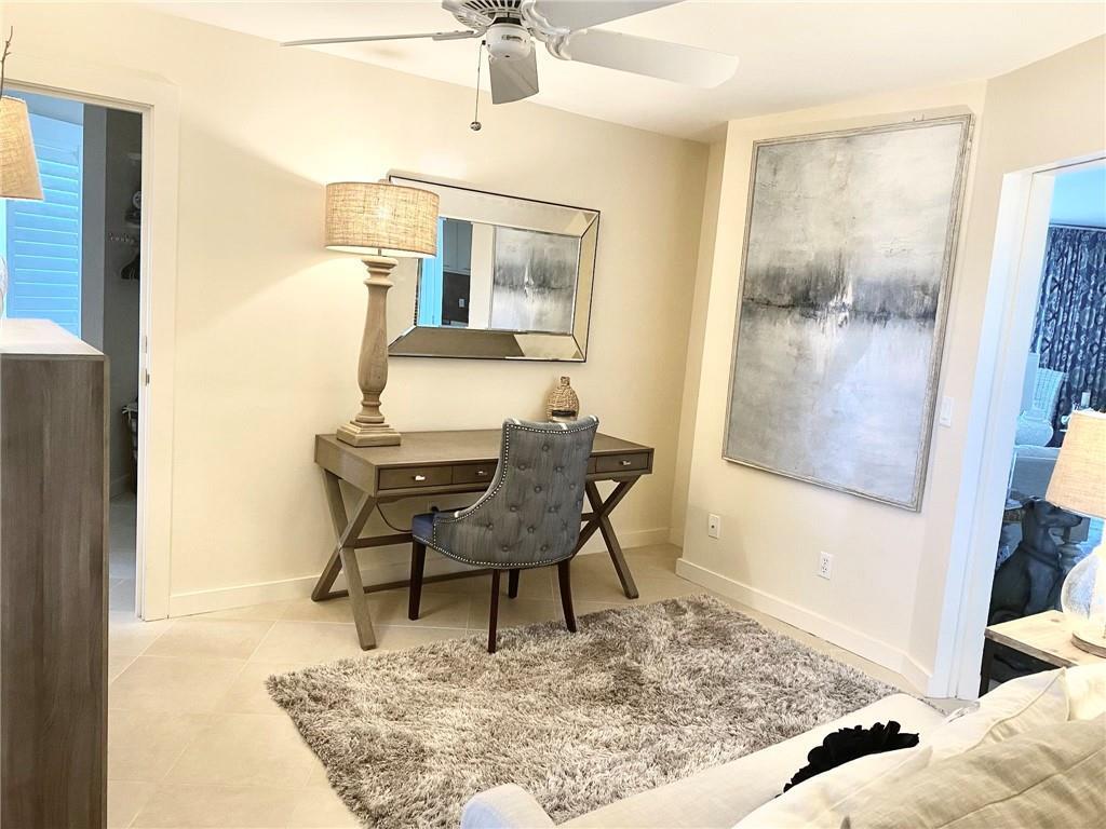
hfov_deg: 67.3
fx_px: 831
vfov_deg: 53.1
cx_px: 553
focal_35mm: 26
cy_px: 414
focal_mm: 4.25
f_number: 1.8
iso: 160
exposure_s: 1/60
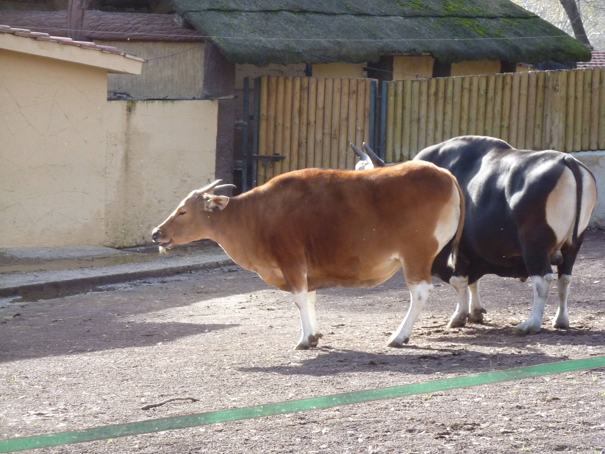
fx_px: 2394
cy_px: 227
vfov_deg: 10.8
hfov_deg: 14.4
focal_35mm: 137
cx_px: 302
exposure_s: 1/200
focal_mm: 22.5
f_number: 4.5
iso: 320
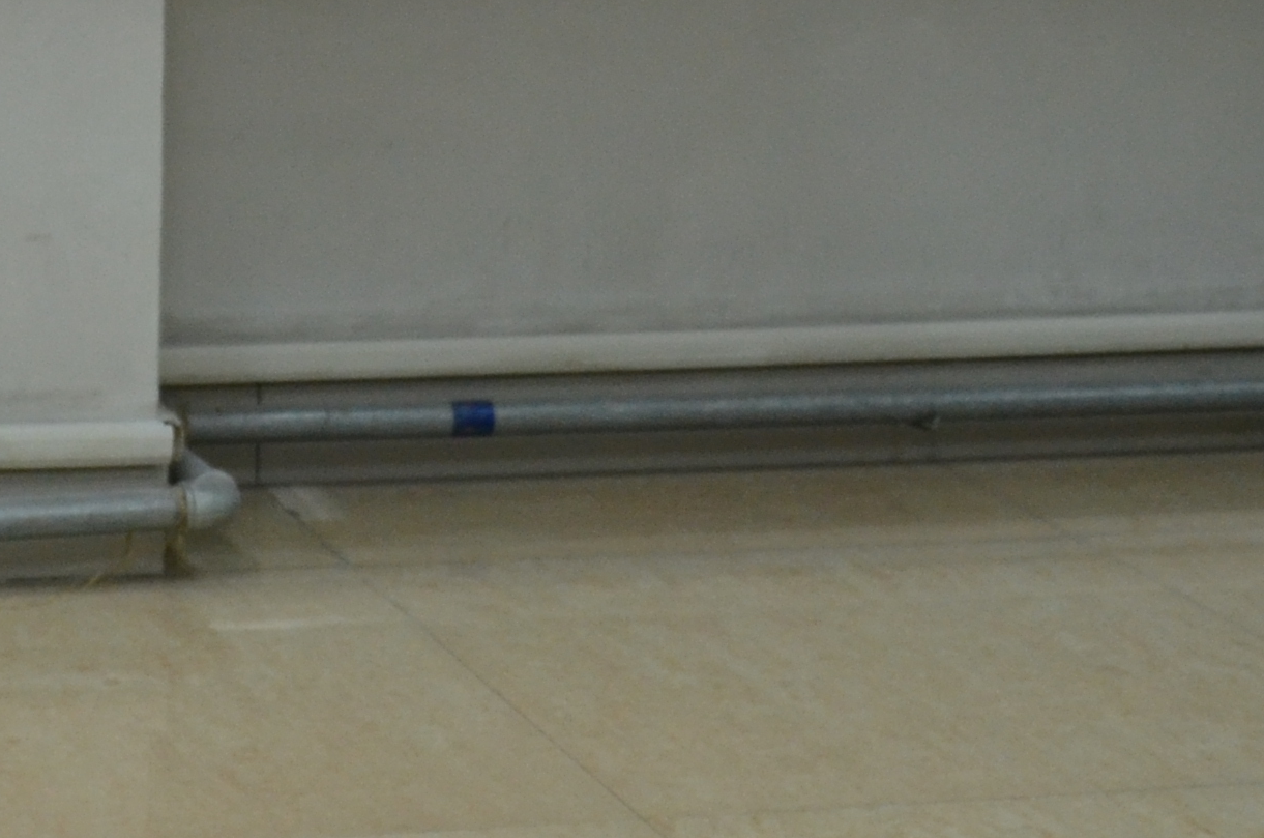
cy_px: -212
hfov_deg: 17.8
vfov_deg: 12.2
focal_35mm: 109
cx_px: -310
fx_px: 3820
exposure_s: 1/50
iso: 800
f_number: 3.5
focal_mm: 18
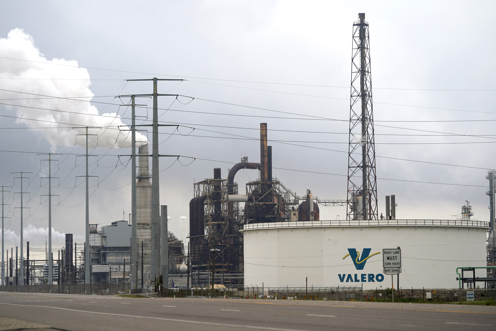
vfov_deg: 10.2
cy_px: 166
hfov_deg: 15.2
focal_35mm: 135
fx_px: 1860
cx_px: 248
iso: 160
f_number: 3.5
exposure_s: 1/1250
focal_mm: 135
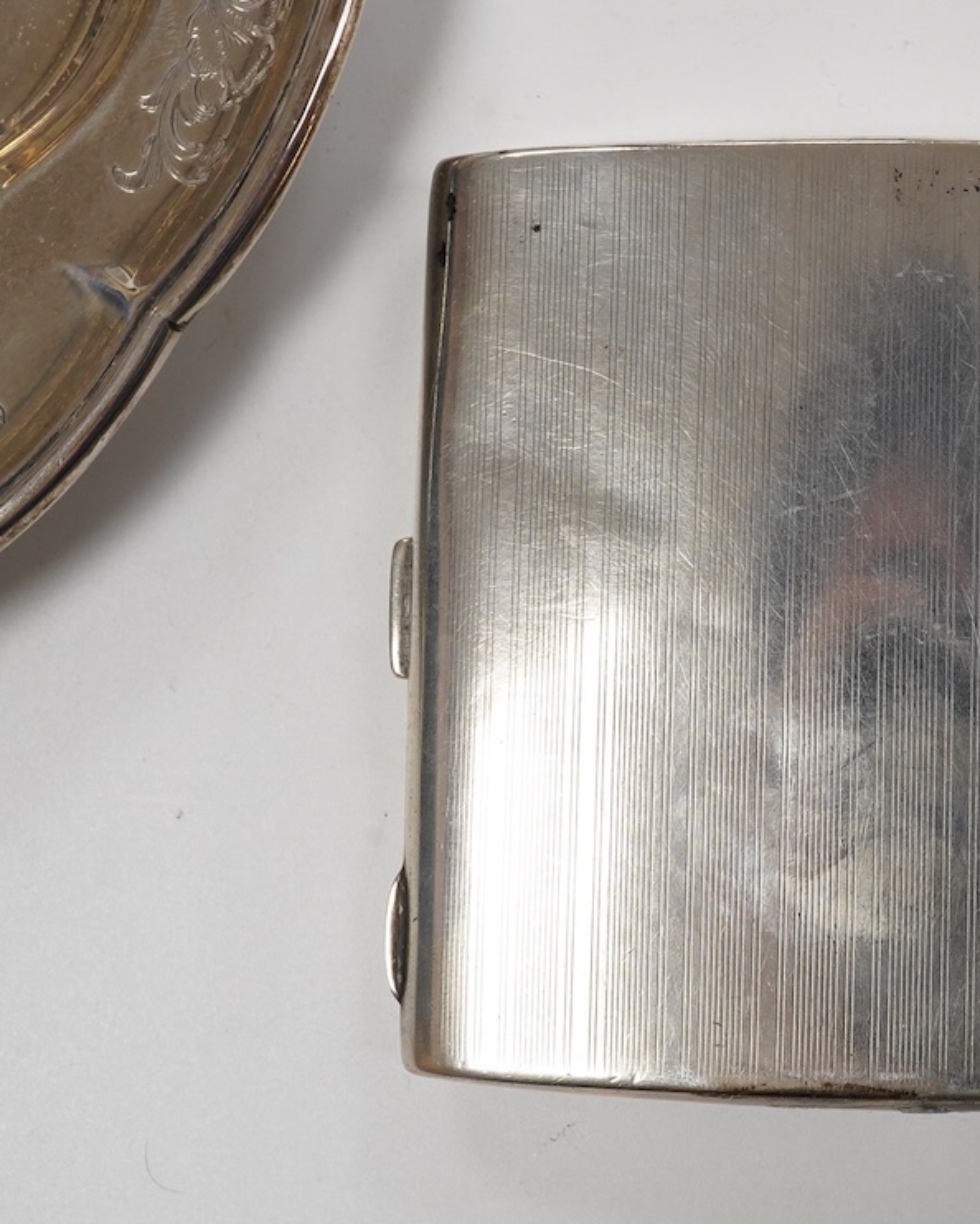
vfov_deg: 29.6
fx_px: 2319
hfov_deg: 23.2
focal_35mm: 64
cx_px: 880
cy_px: 614
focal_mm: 30
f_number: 18
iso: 2500
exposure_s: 1/100
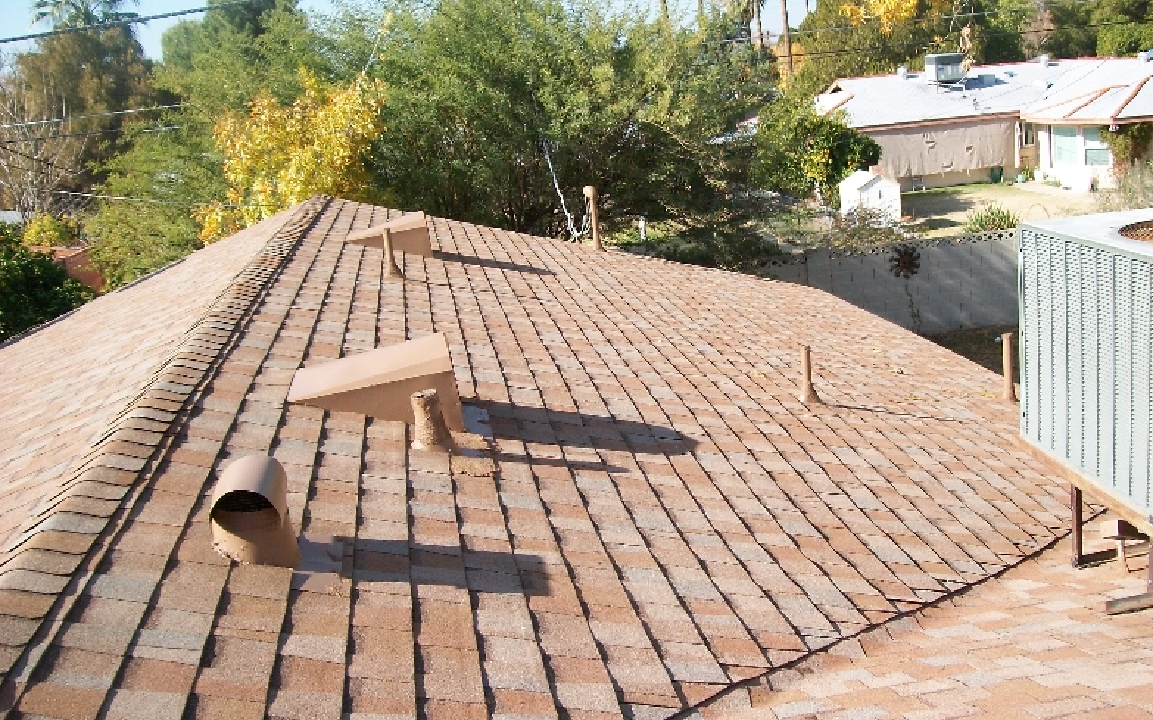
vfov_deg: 32.7
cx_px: 588
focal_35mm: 39
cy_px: 389
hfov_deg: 50.4
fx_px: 1225
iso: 80
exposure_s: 1/640
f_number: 2.7
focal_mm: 6
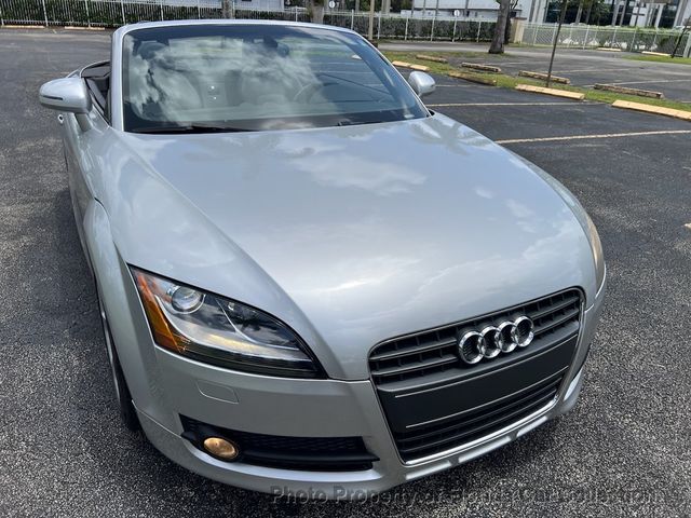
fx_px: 519
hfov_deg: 67.3
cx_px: 346
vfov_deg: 53.1
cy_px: 259
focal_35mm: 26
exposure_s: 1/5587
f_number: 1.5
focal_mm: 5.7
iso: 50
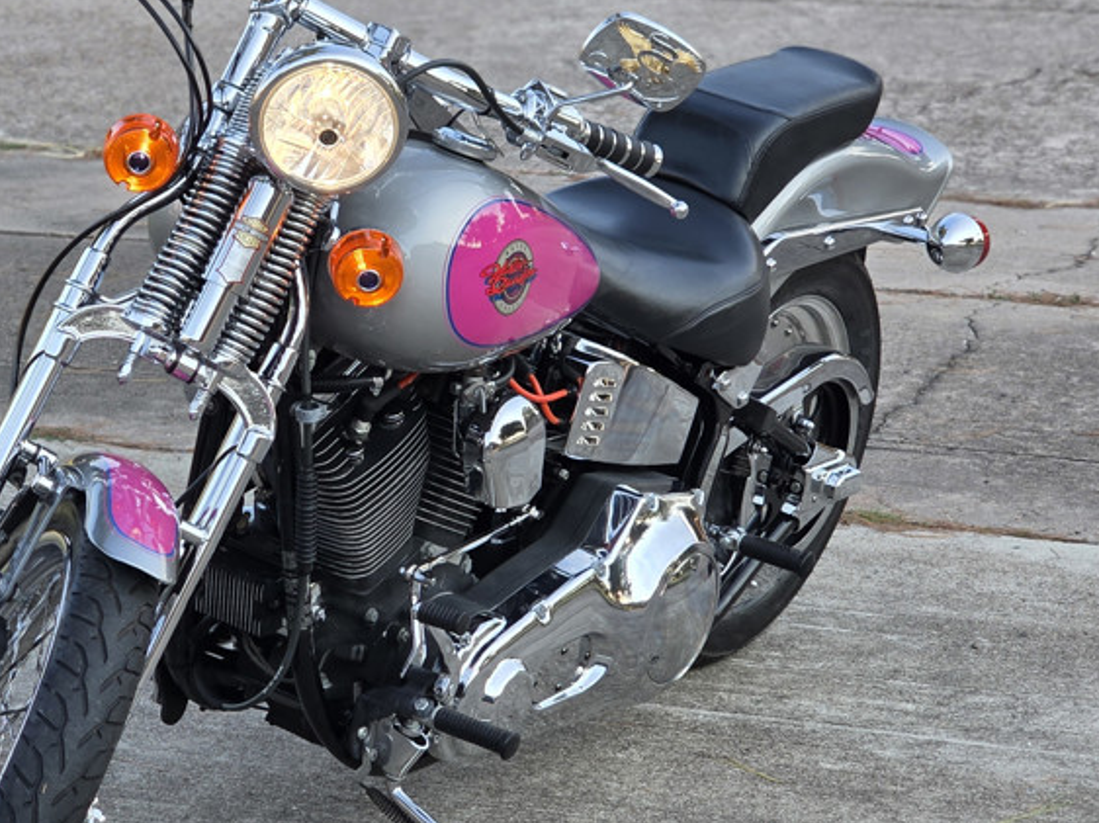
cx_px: 286
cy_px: 412
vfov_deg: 11.3
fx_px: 4157
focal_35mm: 131
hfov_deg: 15.0
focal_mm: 7.9
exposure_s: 1/190
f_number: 2.4
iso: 50
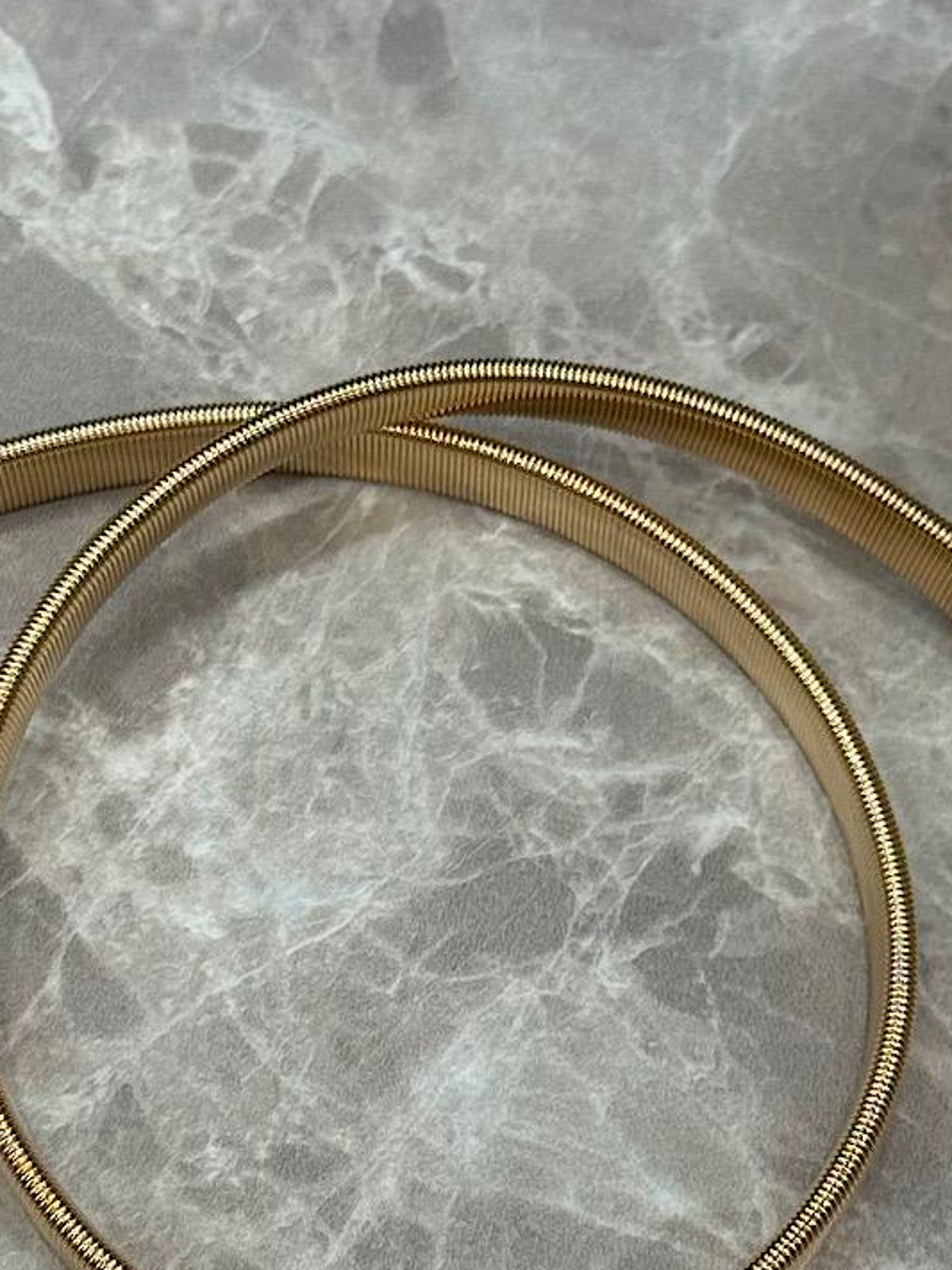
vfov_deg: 34.0
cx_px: 377
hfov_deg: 27.0
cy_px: 1097
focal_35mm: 54
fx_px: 1981
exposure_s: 1/165
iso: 64
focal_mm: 6.86
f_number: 1.78
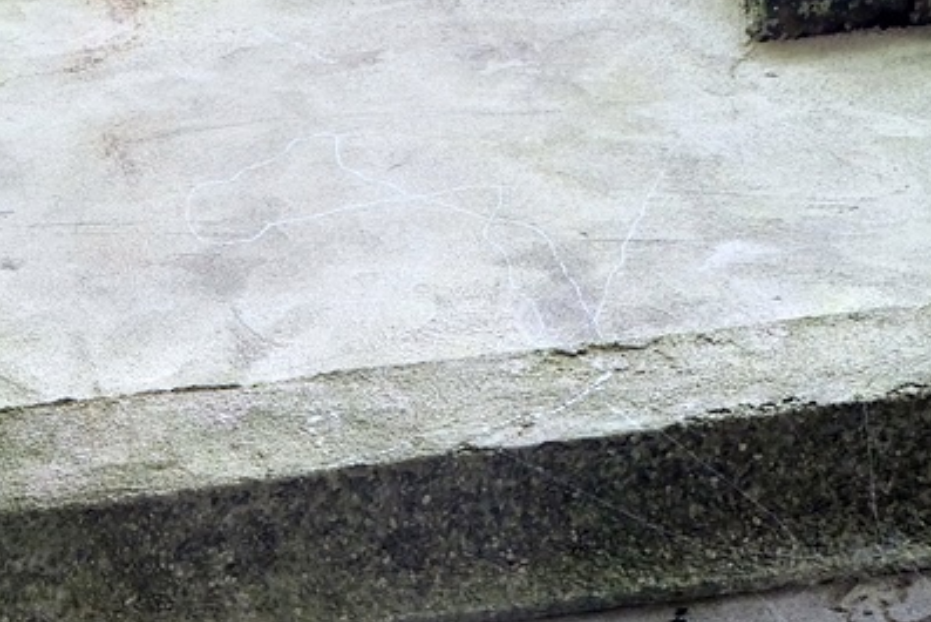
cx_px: -237
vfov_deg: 13.6
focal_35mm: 98
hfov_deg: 19.4
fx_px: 2535
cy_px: 752
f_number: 8
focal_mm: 25.6
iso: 800
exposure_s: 1/75
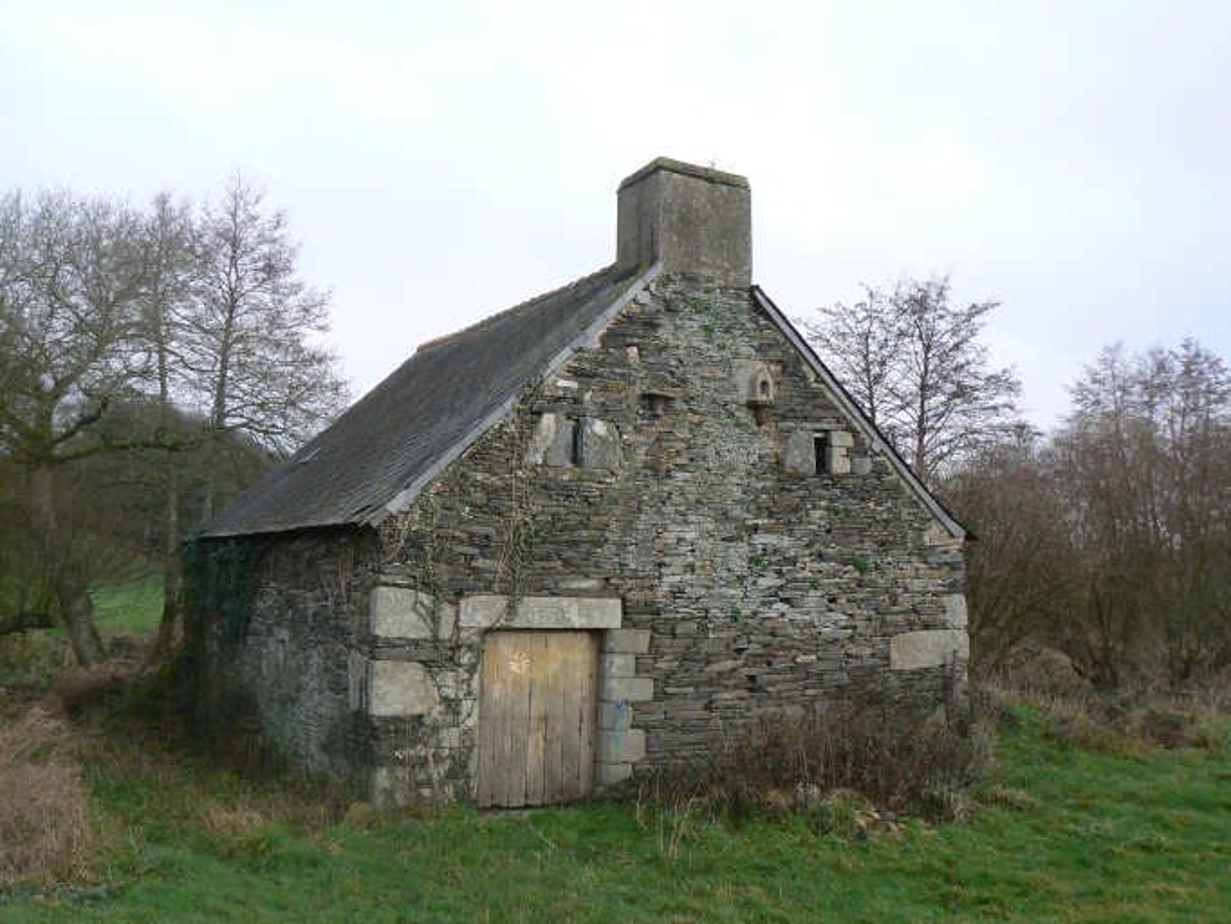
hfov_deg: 51.3
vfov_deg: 39.7
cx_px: 616
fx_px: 1281
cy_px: 462
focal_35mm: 36
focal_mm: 6
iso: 80
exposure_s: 1/100
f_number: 5.6
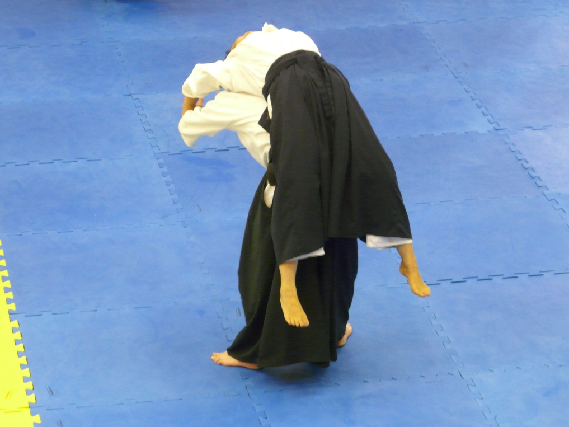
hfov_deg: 13.0
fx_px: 2499
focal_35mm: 152
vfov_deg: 9.8
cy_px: 213
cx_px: 285
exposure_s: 1/10
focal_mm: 24.7
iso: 400
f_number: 3.6
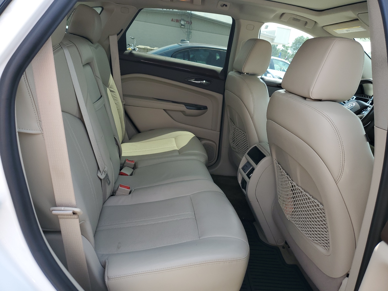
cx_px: 194
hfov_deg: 67.3
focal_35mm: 26
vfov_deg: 53.1
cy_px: 146
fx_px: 291
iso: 50
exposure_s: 1/526
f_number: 1.5
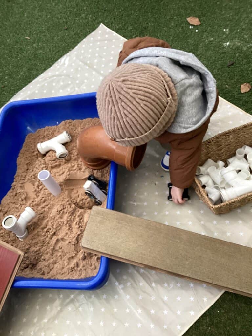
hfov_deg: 45.4
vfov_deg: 58.4
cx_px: 126
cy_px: 168
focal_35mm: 31
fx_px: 301
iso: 125
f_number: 2.4
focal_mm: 3.3
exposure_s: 1/50
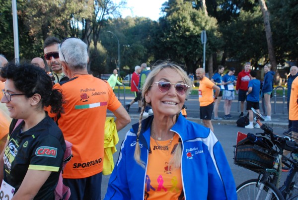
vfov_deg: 34.4
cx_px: 149
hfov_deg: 49.5
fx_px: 324
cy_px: 100
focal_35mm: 39
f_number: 4
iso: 1000
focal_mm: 26
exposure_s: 1/640
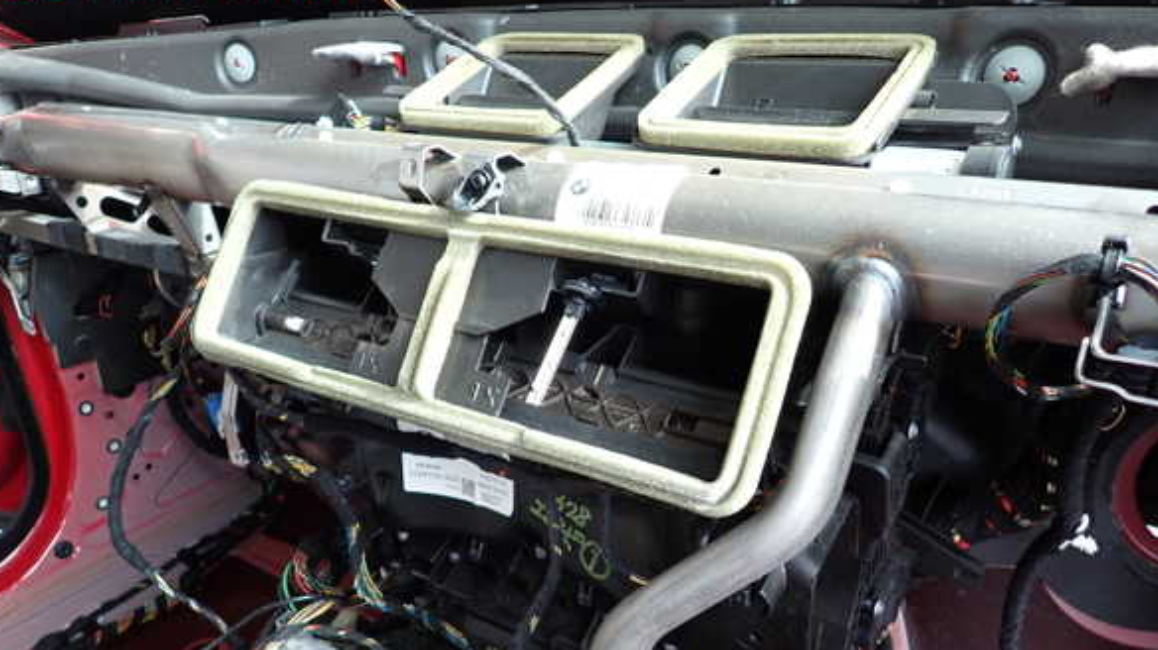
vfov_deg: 41.2
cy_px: 402
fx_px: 859
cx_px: 565
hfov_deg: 67.9
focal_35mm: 28
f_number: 2
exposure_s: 1/125
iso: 250
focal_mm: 4.5
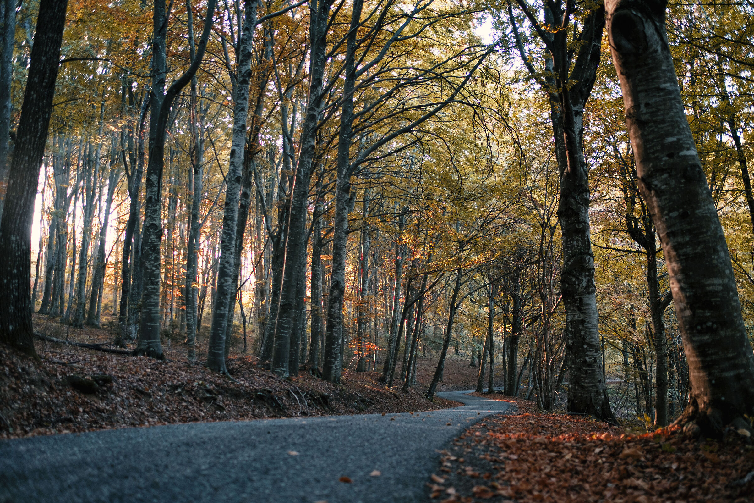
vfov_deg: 37.9
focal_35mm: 35
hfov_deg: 54.4
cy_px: 252
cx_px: 377
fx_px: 733
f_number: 1.4
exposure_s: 1/80
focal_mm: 23
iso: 640
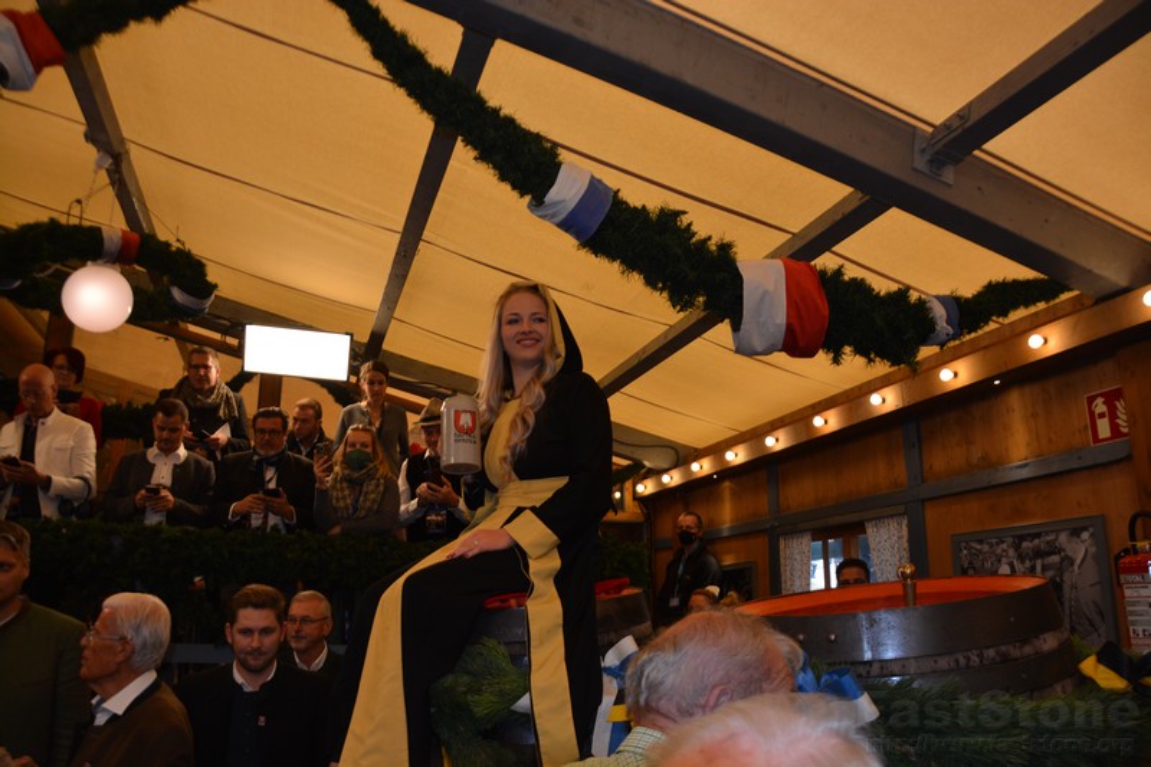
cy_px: 384
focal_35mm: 27
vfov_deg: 47.9
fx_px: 863
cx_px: 576
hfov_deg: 67.4
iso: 360
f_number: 3.5
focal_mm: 18
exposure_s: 1/200
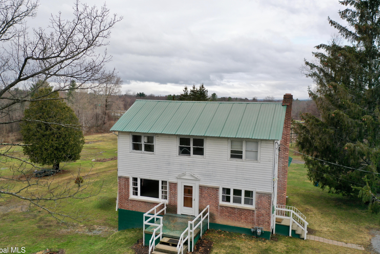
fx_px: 306
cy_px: 130
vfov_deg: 45.0
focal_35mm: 29
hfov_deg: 63.6
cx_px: 183
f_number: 3.2
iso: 100
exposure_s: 1/50
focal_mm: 10.26
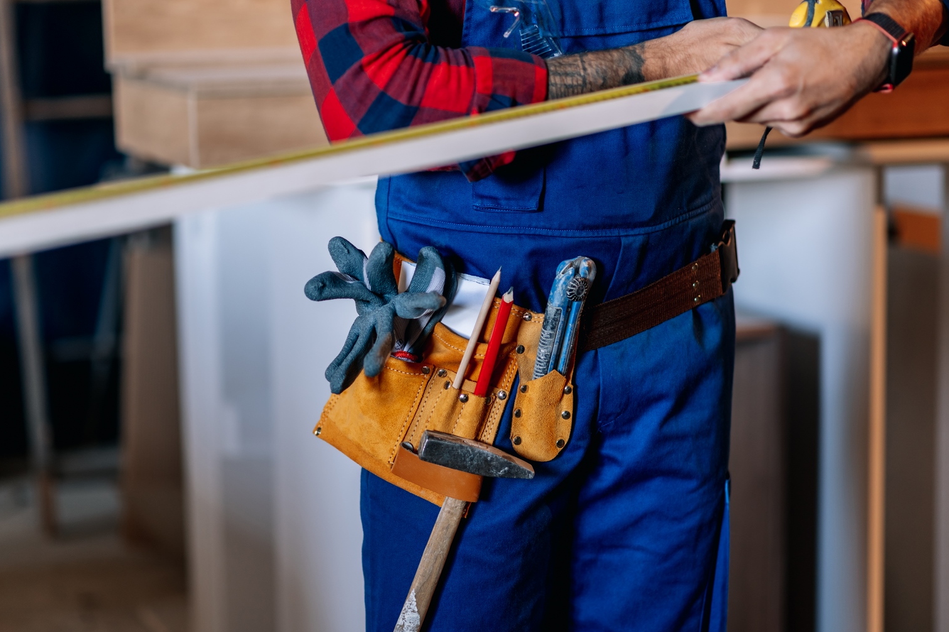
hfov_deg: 22.6
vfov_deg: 15.2
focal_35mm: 90
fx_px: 2371
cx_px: 466
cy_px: 300
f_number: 1.8
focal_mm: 85
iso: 200
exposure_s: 1/200
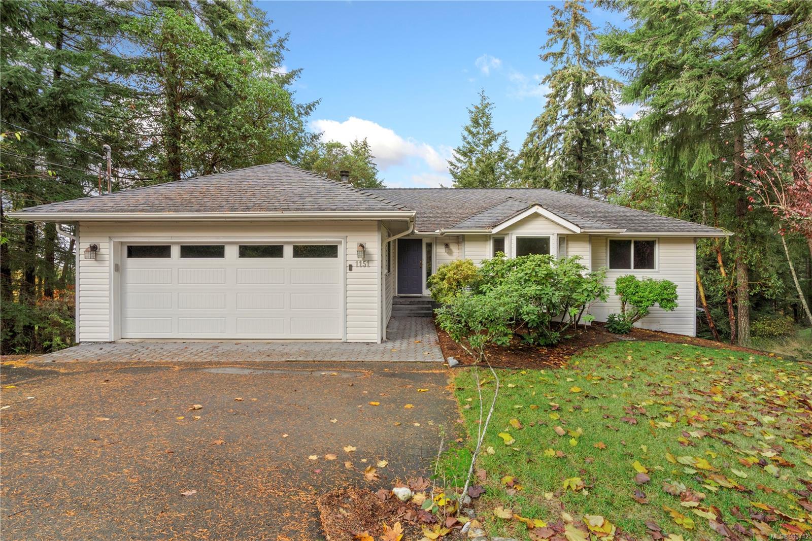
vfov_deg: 73.7
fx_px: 361
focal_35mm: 16
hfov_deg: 96.7
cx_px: 406
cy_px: 270
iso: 400
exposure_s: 1/60
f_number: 9.5
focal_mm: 16
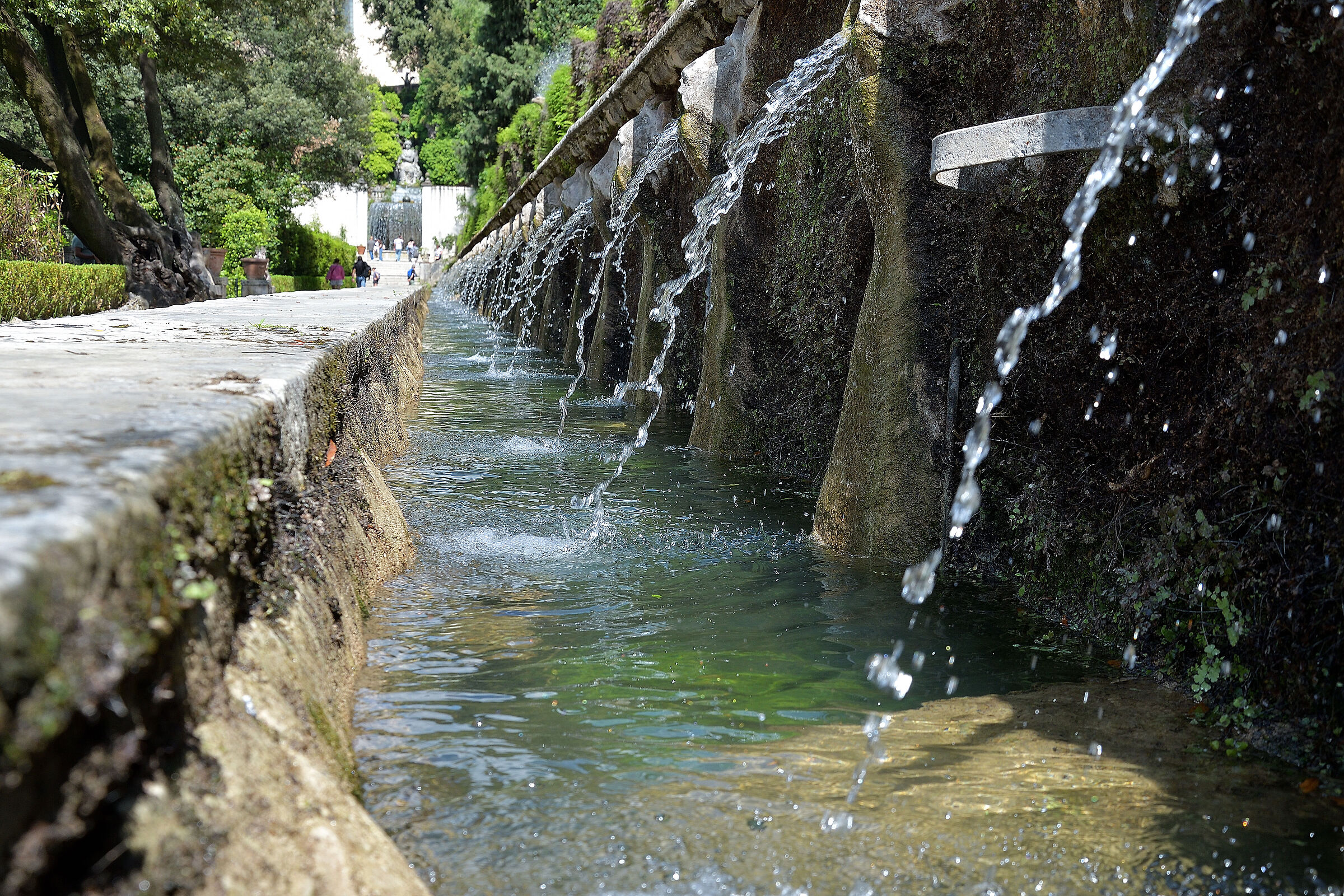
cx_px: 672
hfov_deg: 41.1
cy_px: 448
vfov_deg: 28.1
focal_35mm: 48
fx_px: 1792
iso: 400
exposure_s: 1/500
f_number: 7.1
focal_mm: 32
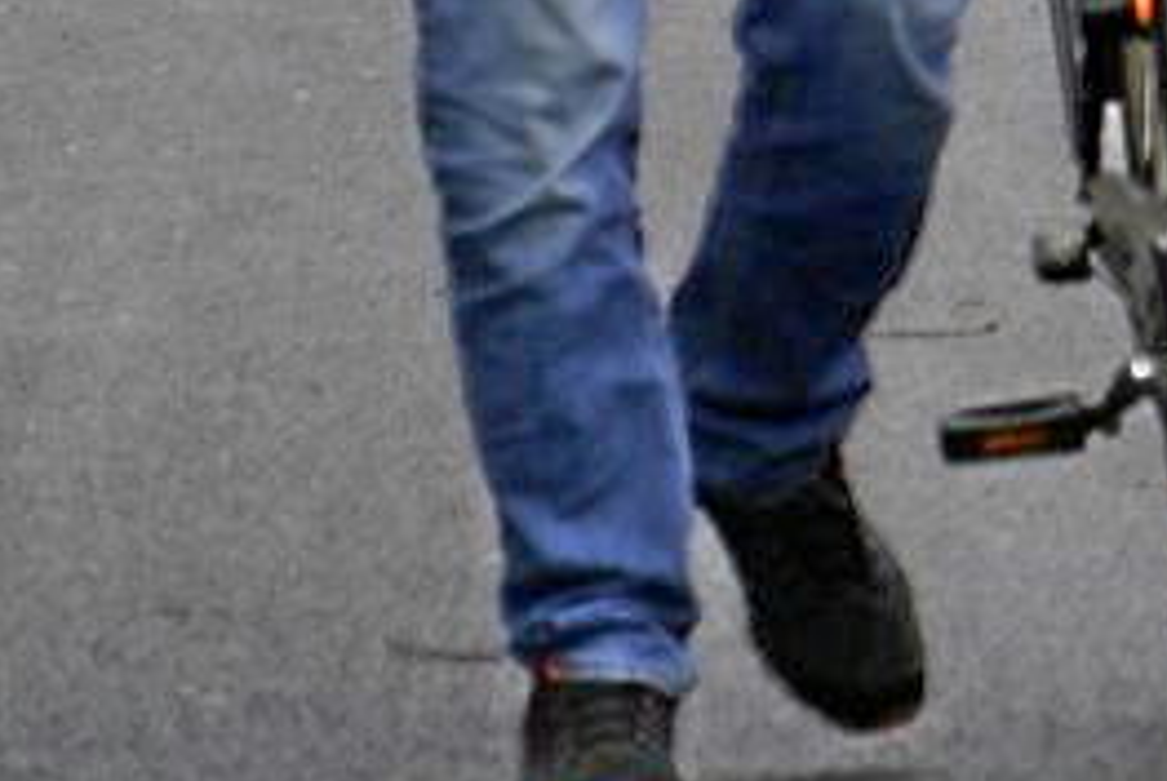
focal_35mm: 644
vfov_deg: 2.1
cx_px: 3257
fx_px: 20899
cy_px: -1456
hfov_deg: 3.1
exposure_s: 1/160
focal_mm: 105
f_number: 5.6
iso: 100
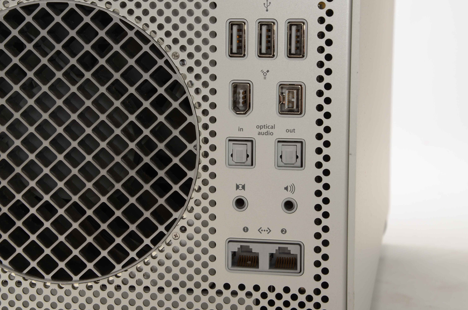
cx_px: 217
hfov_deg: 21.5
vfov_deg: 14.3
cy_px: 141
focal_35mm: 95
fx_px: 1232
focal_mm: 58
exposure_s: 1/160
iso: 200
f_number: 14
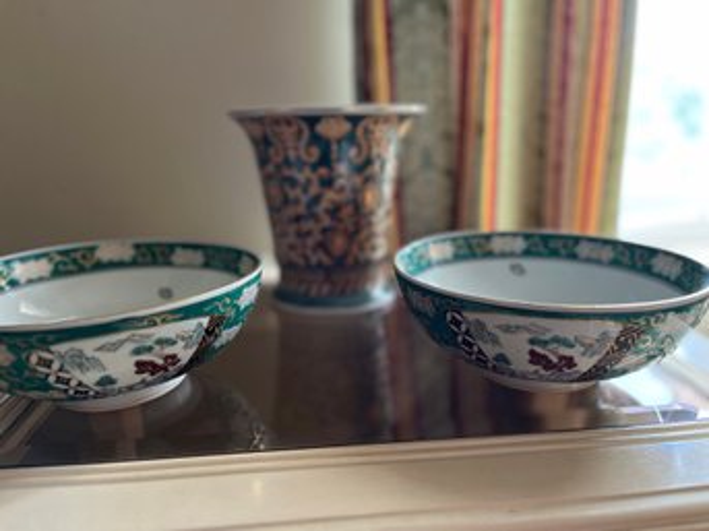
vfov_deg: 53.0
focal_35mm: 26
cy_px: 266
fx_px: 532
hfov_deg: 67.3
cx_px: 354
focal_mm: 5.1
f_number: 1.6
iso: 320
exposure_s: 1/60
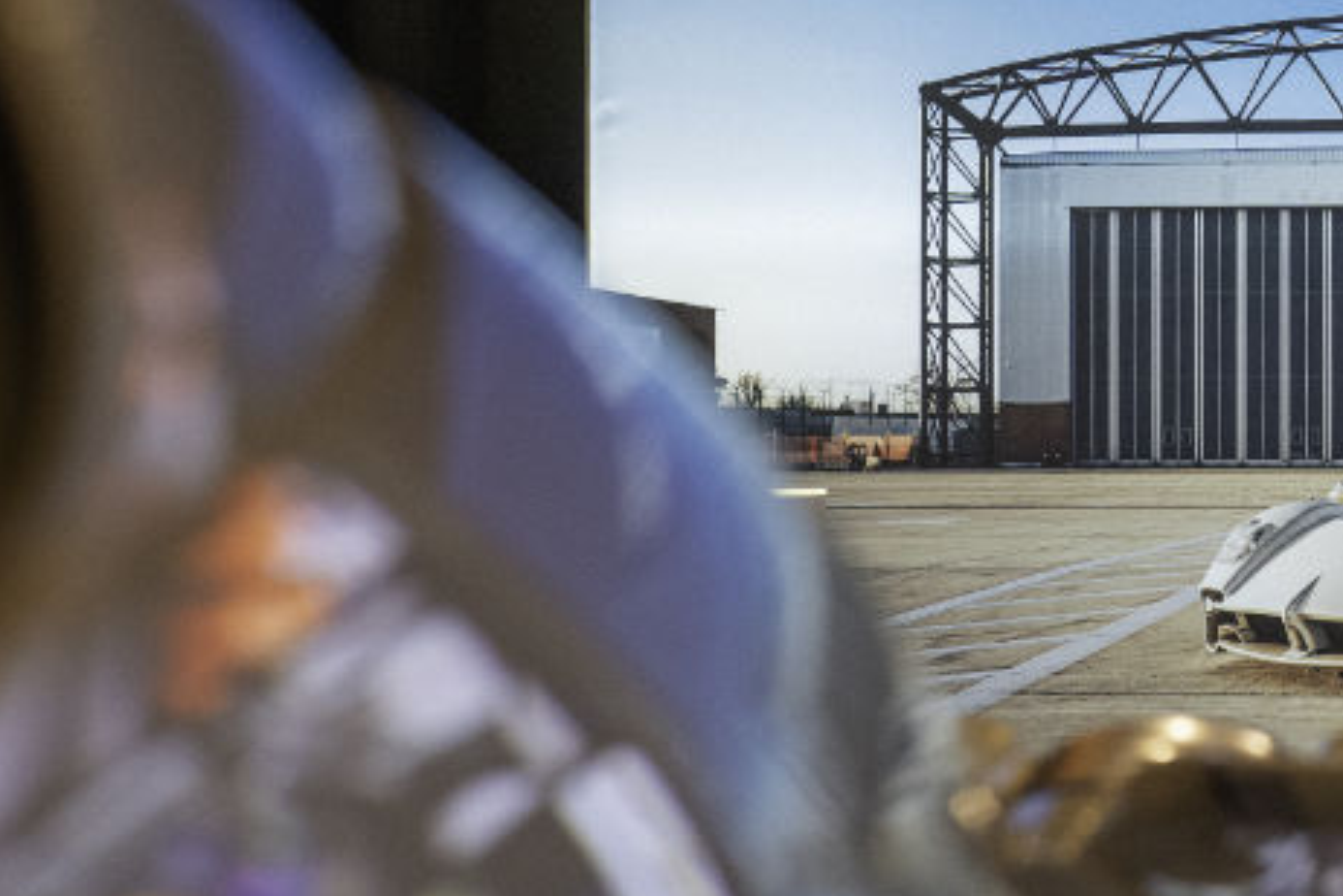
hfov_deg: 15.3
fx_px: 4849
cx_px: 1529
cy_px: 323
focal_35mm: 130
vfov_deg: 10.5
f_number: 2.5
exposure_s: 1/250
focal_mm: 50
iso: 1000
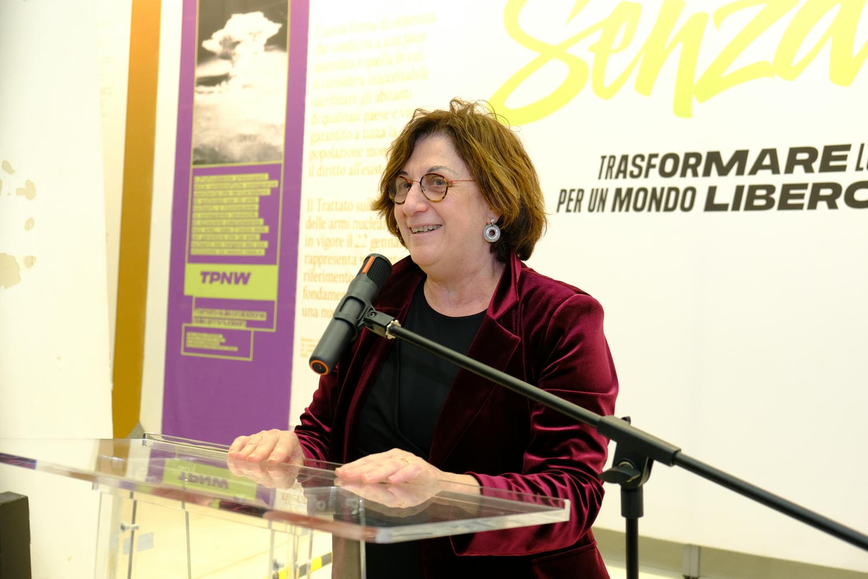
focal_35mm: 43
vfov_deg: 31.2
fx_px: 1037
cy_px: 290
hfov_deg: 45.4
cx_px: 434
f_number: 3.6
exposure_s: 1/60
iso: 640
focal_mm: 28.9
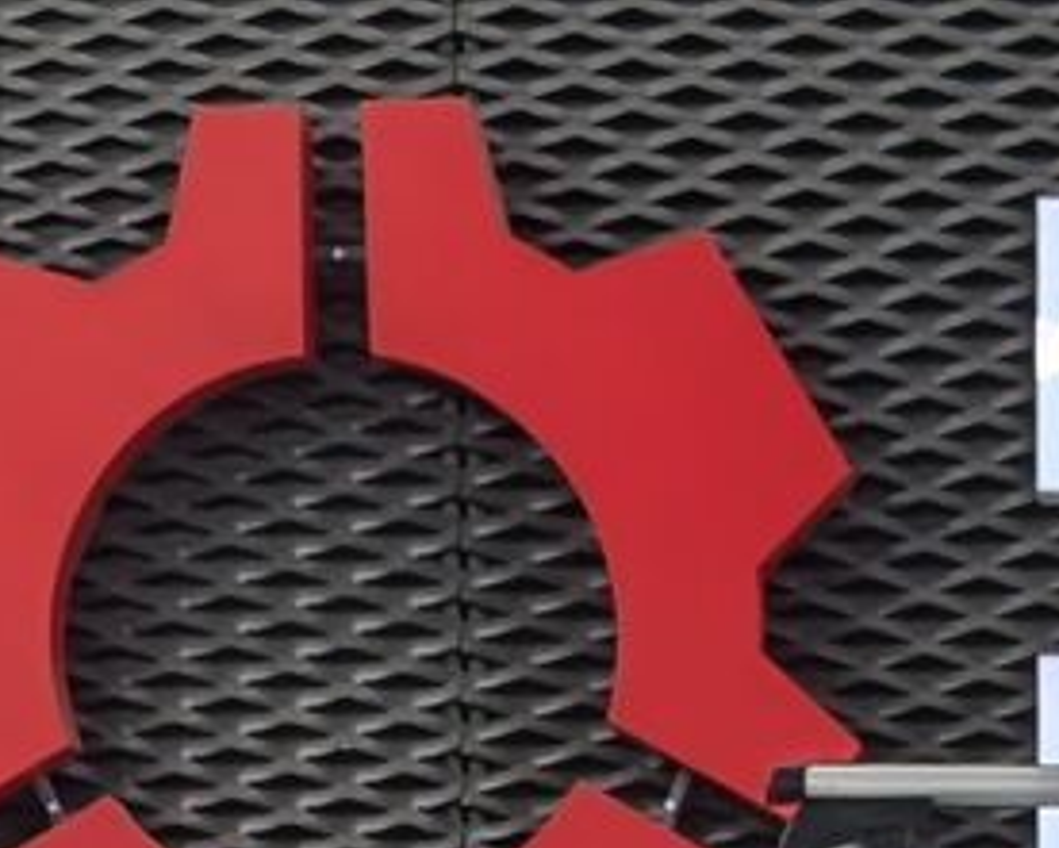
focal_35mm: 326
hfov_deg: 5.9
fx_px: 10221
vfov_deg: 4.6
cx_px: 1554
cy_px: 2314
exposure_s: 1/121
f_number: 1.85
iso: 41
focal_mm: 6.81
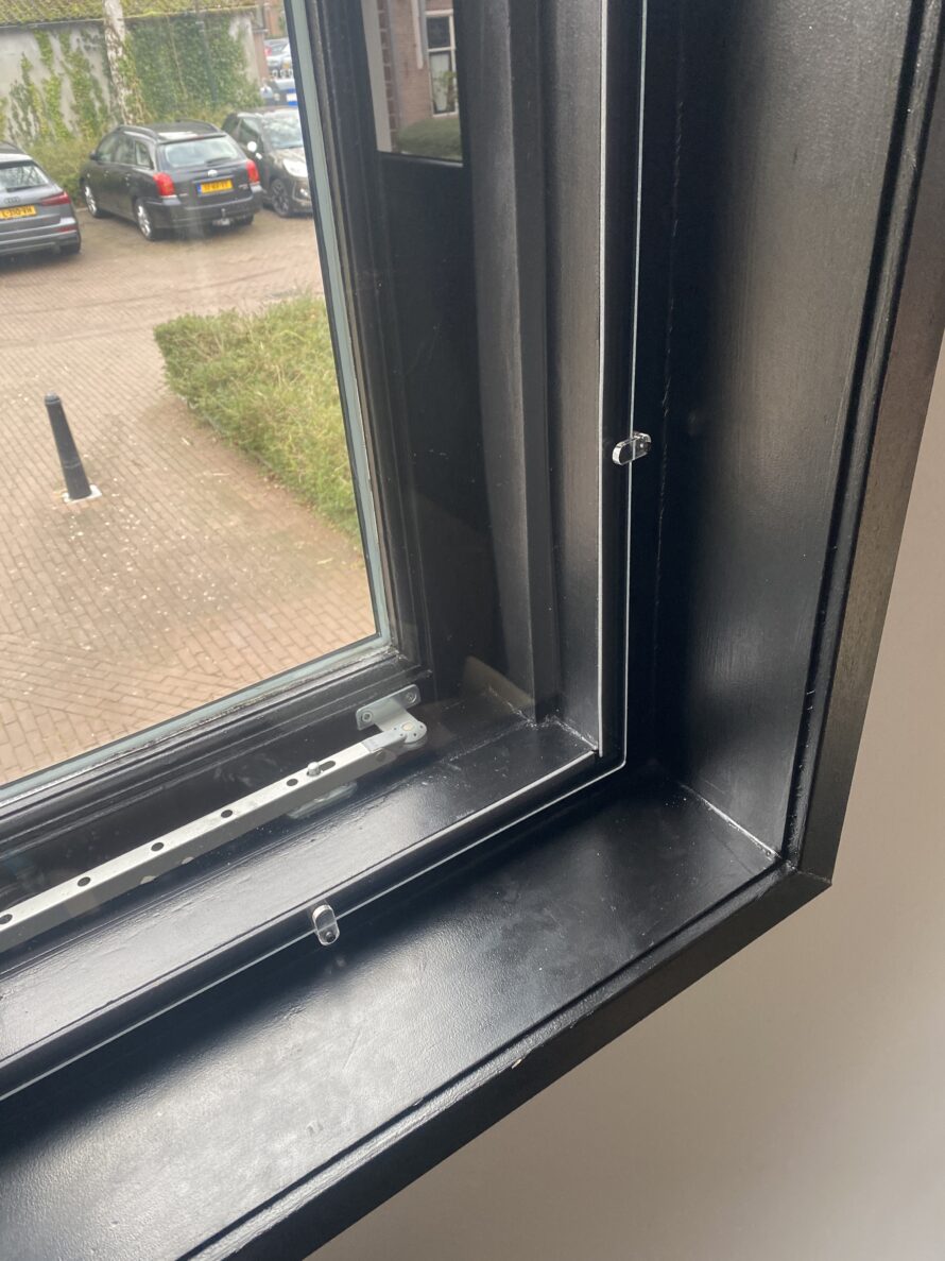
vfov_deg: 67.3
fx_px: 947
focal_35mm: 26
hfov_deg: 53.1
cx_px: 472
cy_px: 630
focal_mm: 4.25
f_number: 1.8
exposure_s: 1/115
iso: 125
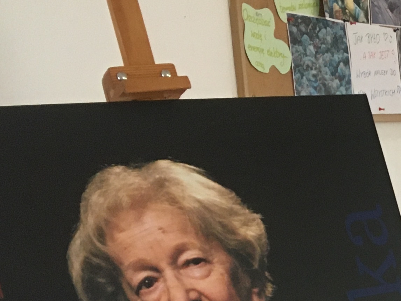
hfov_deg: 17.6
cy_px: 436
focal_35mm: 102
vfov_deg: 13.7
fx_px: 1182
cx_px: 577
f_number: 2.2
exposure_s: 1/33
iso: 160
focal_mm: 4.15
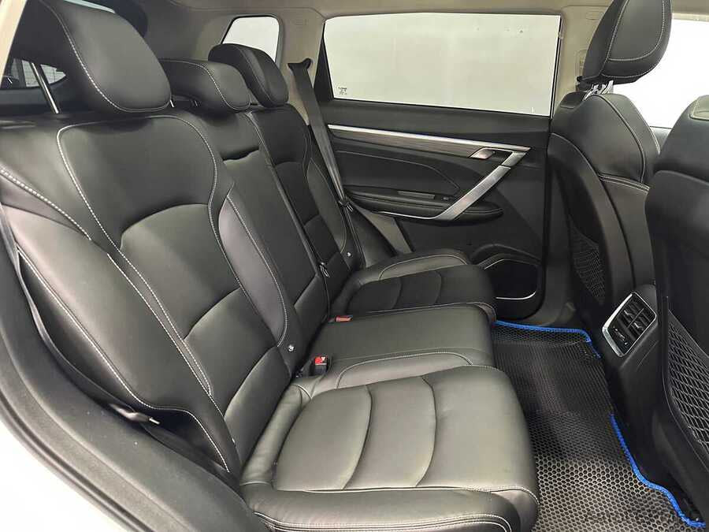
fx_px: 492
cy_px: 266
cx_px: 354
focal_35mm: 24
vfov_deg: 56.8
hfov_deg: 71.6
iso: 800
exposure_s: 1/25
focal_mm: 6.86
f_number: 1.78
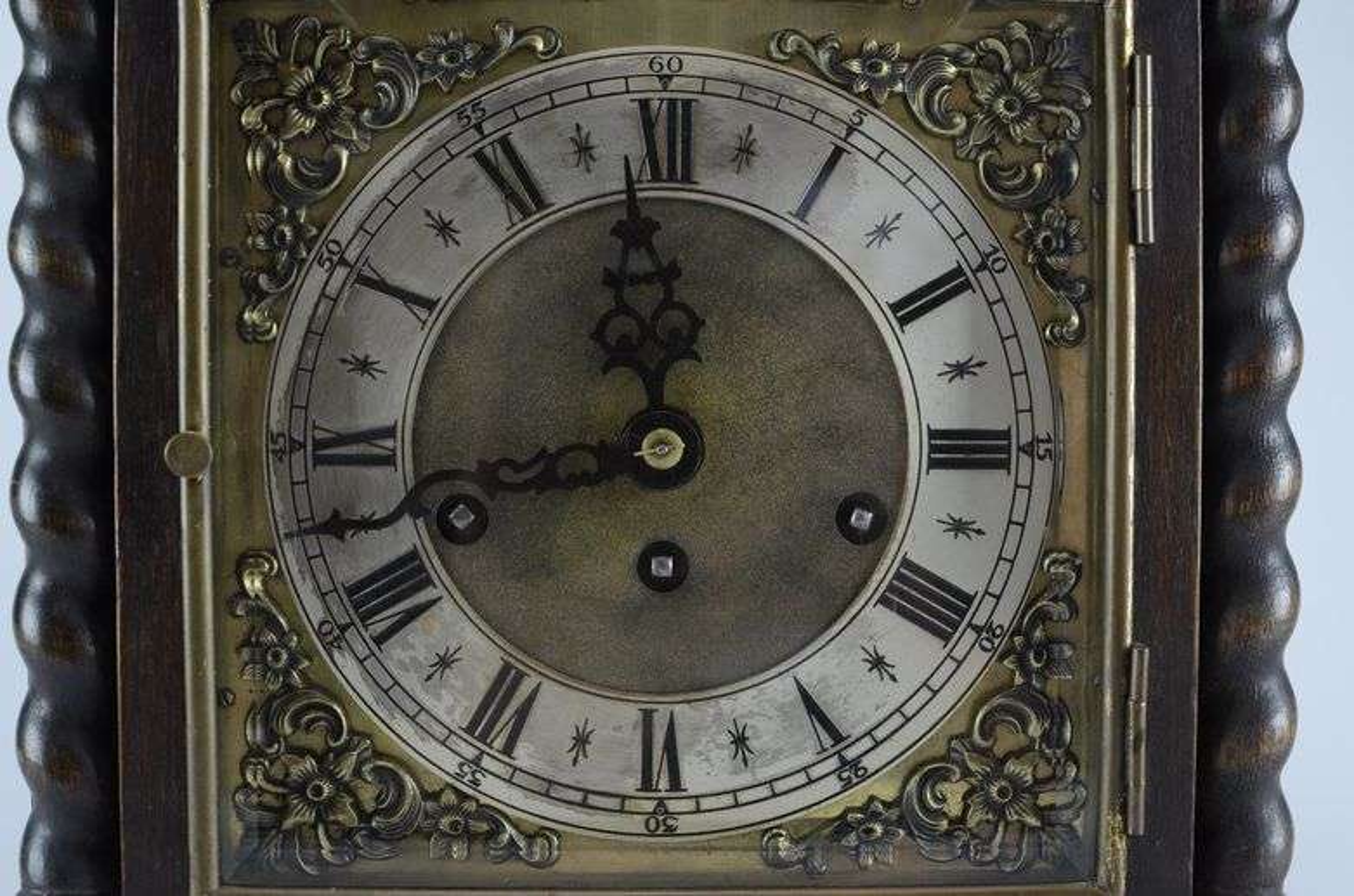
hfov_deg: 37.9
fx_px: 1970
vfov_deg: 25.6
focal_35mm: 52
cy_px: 448
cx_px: 677
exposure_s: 1/125
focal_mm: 35
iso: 800
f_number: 4.5
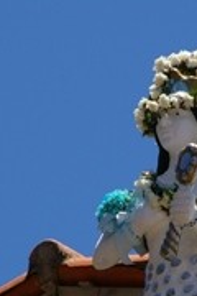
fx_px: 5507
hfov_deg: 2.0
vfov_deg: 3.1
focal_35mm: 671
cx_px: 156
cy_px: 232
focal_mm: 180
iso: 200
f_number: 8
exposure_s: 1/750
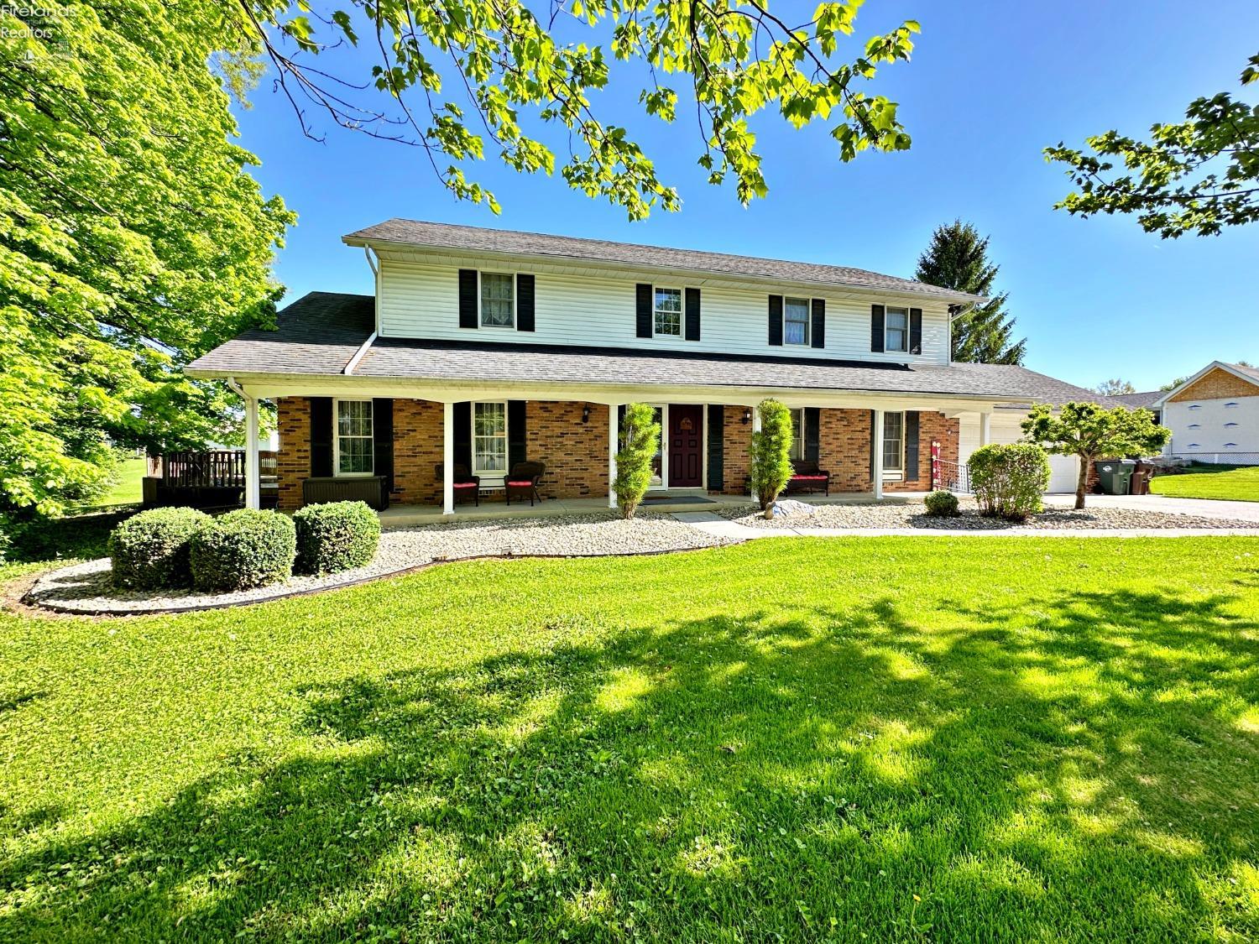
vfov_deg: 85.7
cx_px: 630
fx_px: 509
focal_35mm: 14
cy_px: 472
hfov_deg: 102.1
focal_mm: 2.22
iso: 40
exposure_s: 1/368
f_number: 2.2
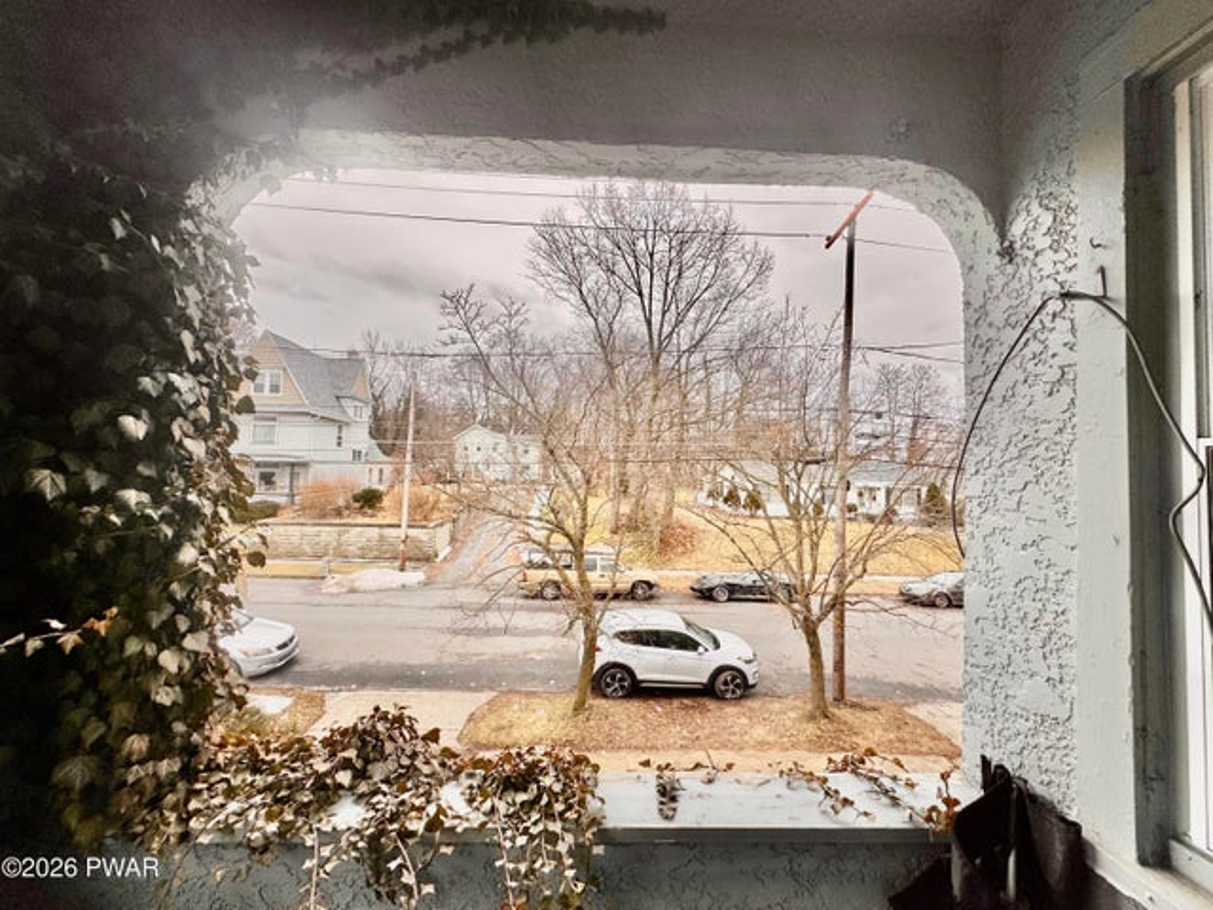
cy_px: 455
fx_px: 491
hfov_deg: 102.1
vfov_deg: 85.7
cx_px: 606
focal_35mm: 14
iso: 40
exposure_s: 1/190
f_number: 2.2
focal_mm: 2.22
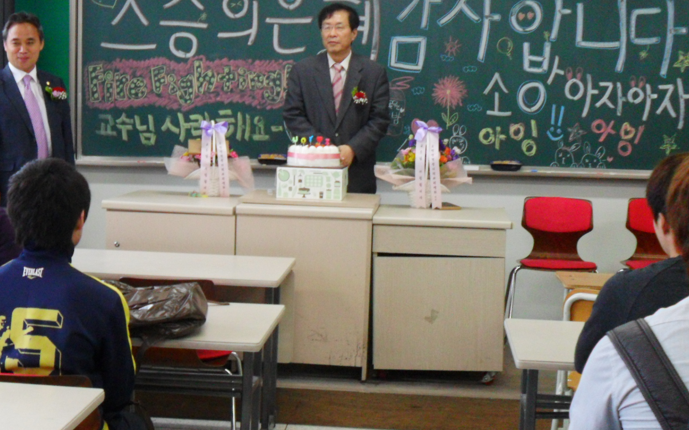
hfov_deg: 33.2
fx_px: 1145
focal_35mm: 61
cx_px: 222
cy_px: 248
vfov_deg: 21.3
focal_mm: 6.3
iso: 200
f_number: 3
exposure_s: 1/45
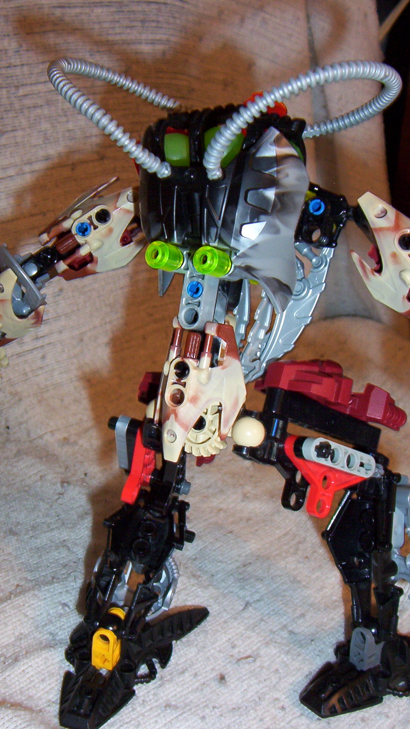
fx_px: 773
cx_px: 209
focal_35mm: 40
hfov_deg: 29.7
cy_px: 369
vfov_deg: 50.5
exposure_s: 1/30
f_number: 2.76
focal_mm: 5.54
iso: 140
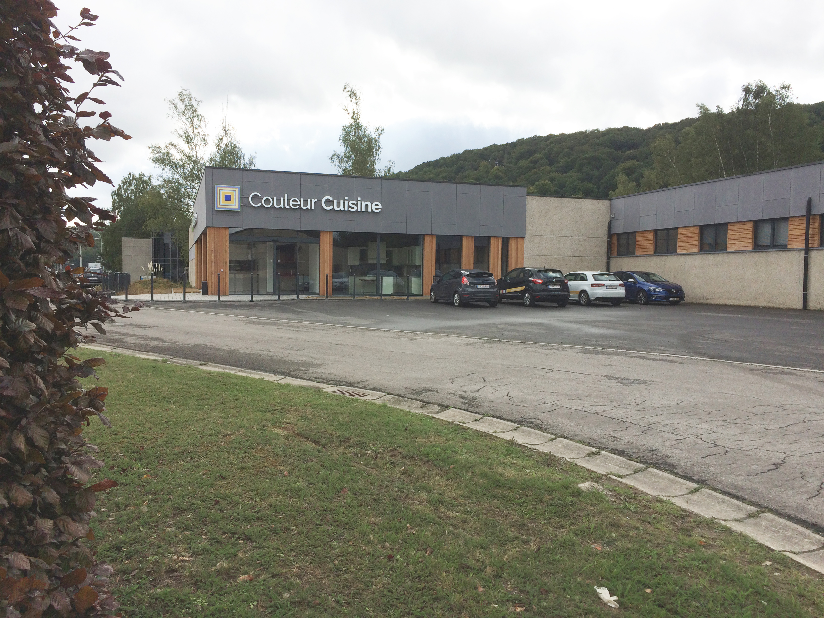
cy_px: 309
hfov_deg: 61.7
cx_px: 412
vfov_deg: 48.2
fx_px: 690
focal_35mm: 29
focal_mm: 4.15
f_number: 2.2
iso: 32
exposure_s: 1/1709
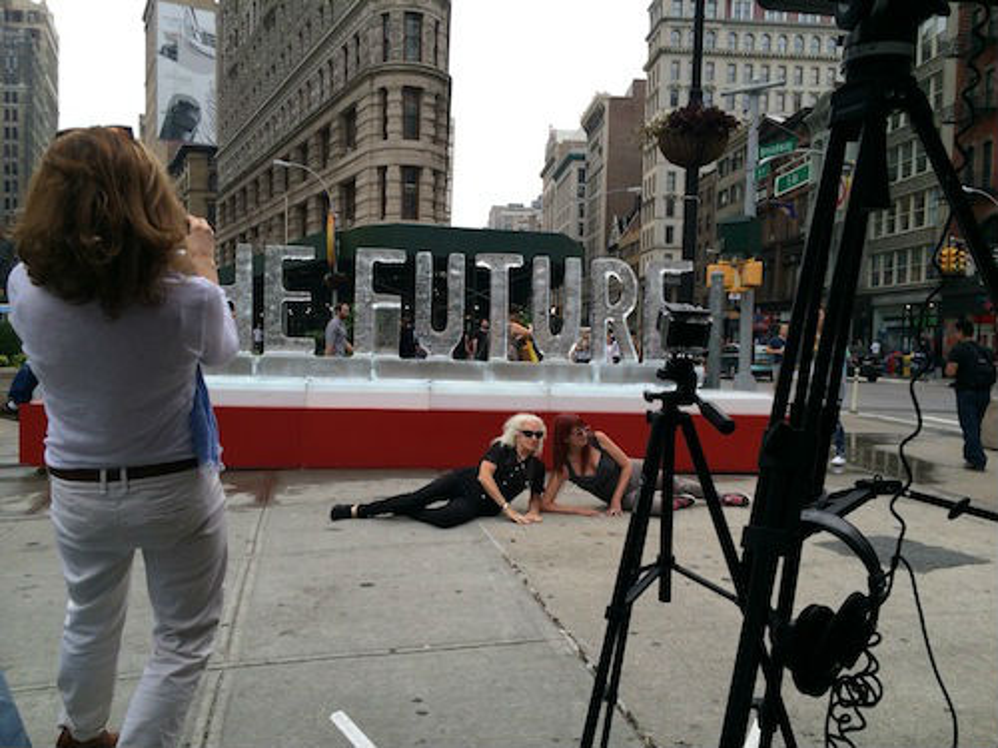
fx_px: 865
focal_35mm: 30
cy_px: 374
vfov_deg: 46.8
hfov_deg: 60.0
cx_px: 499
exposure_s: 1/684
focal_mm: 4.12
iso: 32
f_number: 2.2
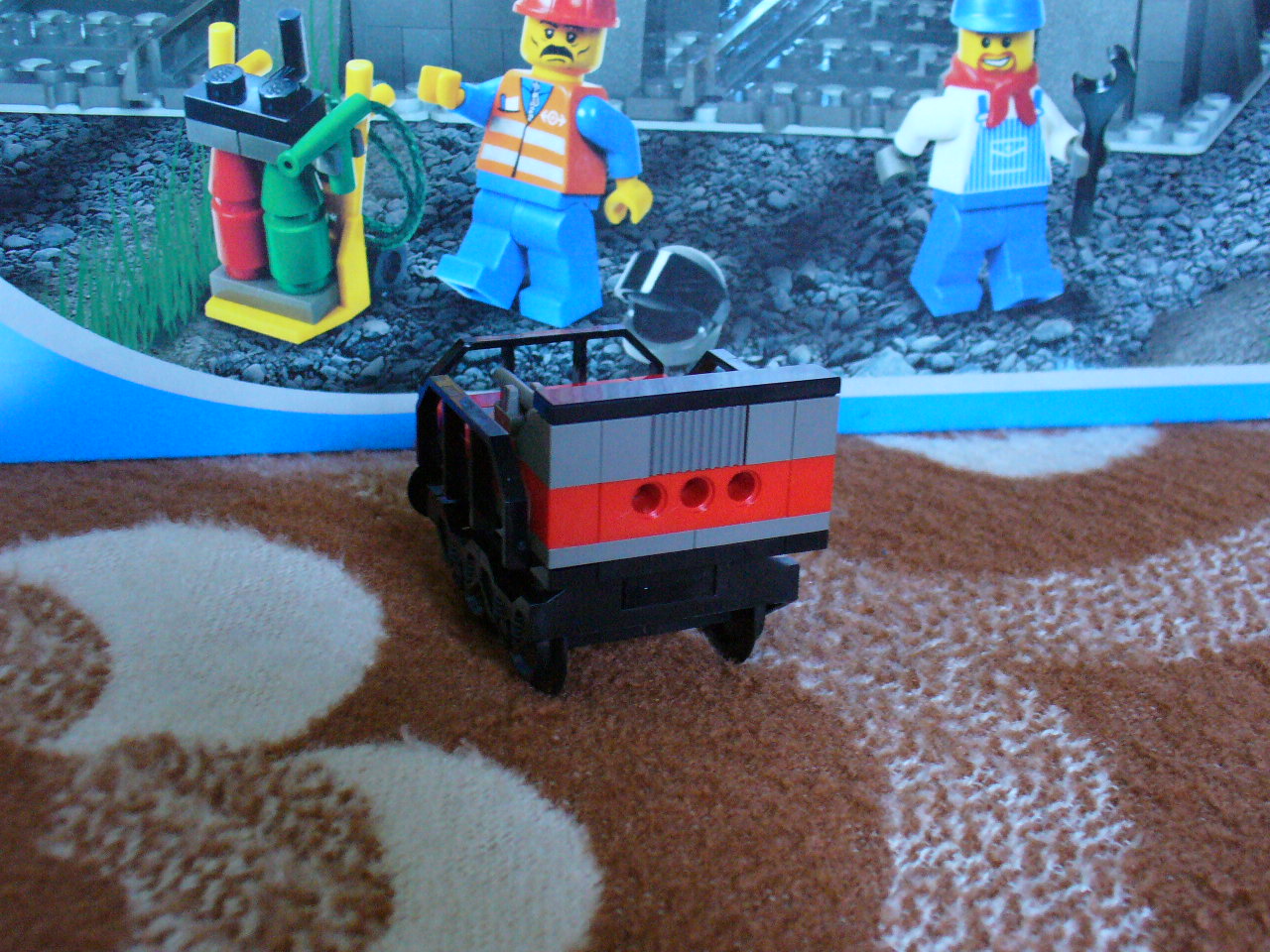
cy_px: 476
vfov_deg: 34.3
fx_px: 1541
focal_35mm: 42
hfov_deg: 44.8
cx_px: 635
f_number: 2.9
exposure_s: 1/25
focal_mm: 7
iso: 400
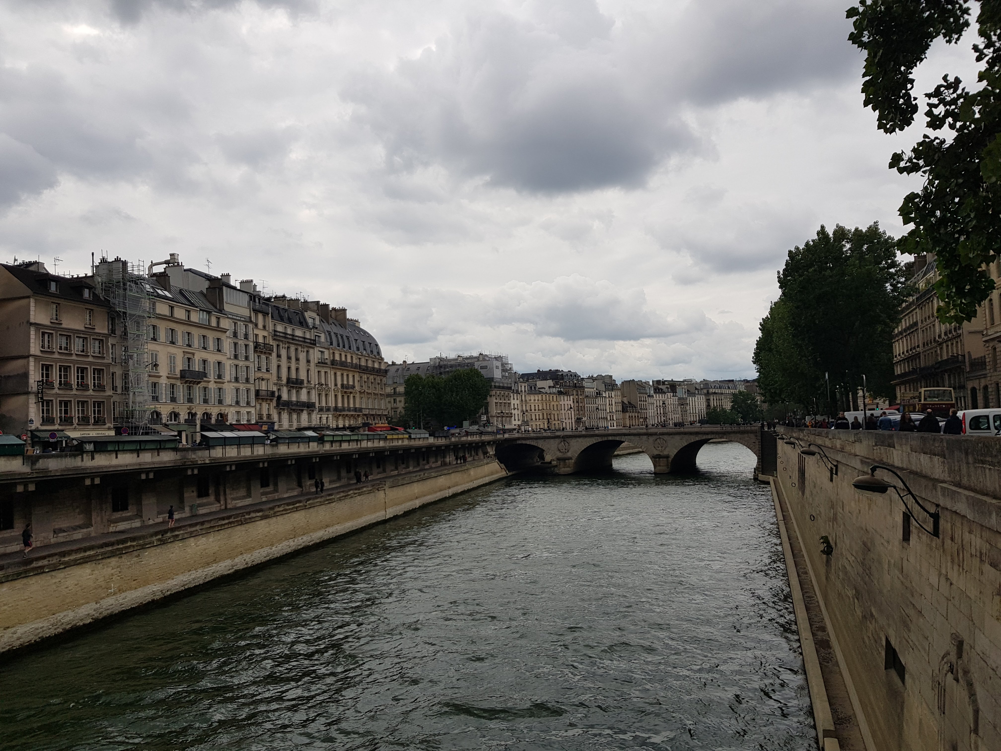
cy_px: 376
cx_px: 500
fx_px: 752
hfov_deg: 67.3
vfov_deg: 53.1
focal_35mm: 26
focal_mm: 4.3
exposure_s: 1/3296
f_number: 1.7
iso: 40
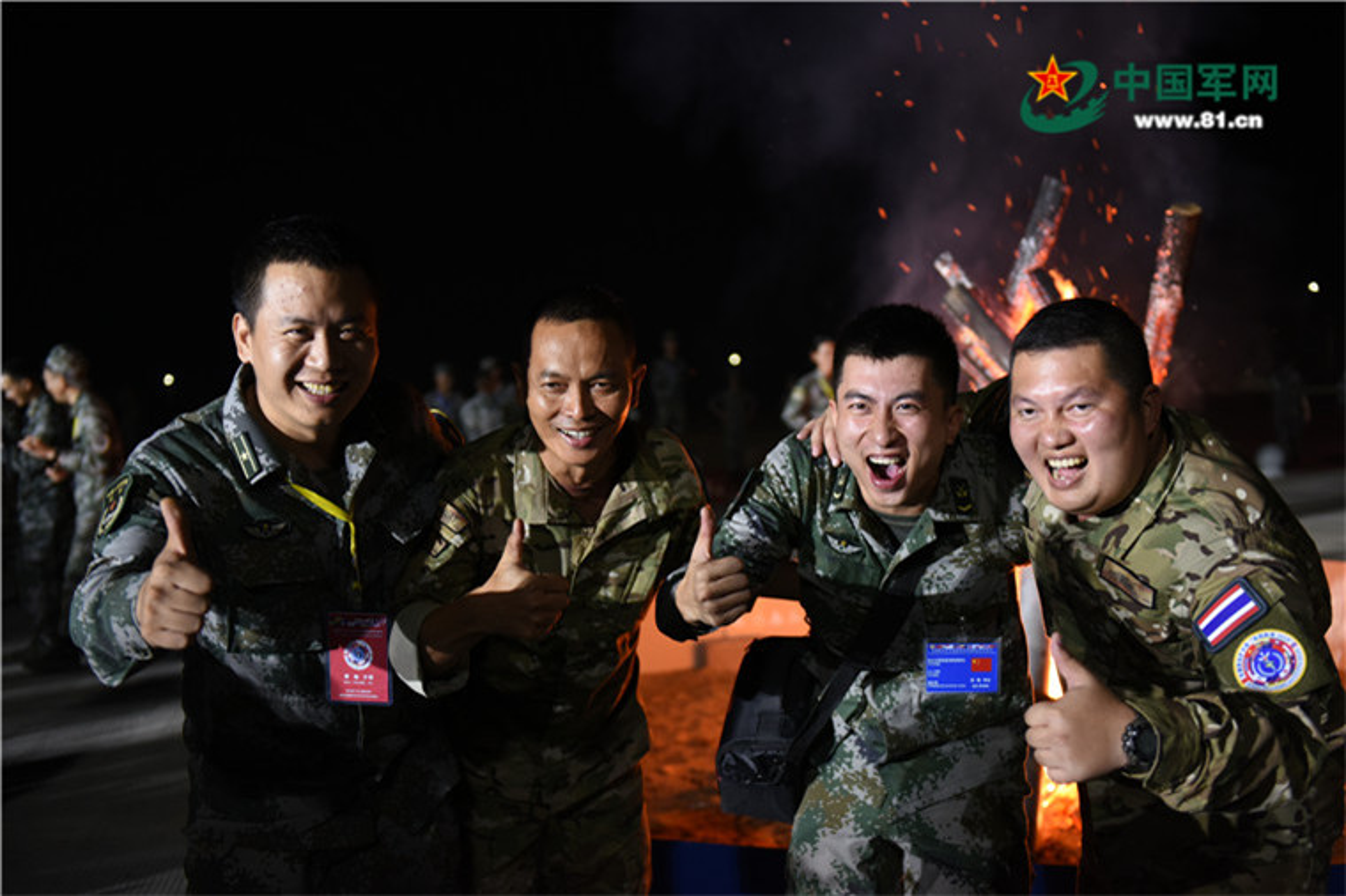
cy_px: 448
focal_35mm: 44
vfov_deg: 30.5
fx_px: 1644
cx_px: 673
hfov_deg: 44.5
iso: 1000
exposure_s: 1/100
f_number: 2.8
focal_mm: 44
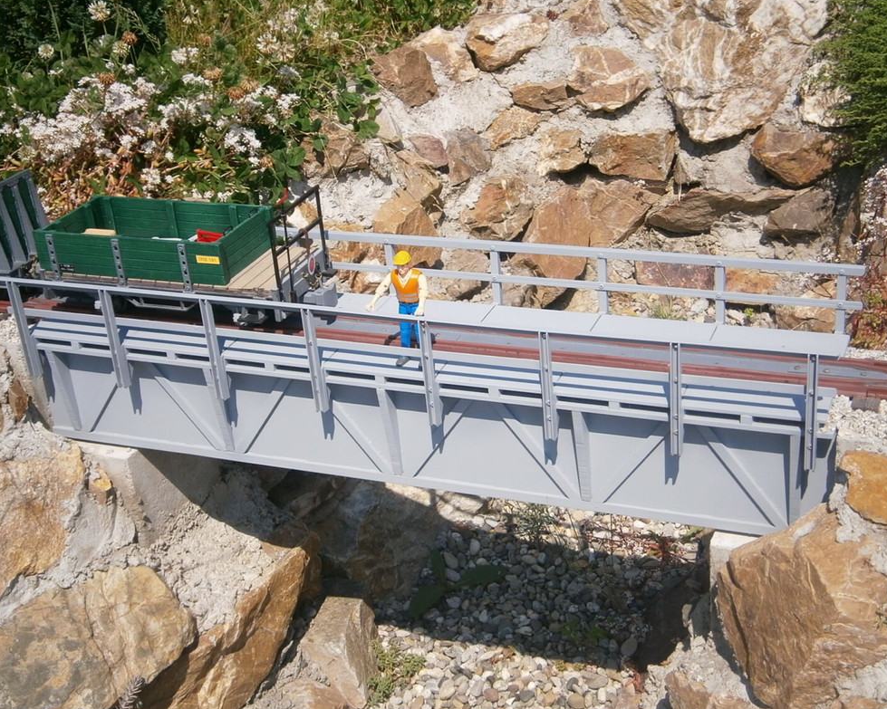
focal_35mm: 50
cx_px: 453
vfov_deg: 30.2
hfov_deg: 37.3
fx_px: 1312
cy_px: 356
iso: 80
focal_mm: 8.3
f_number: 3.4
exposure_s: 1/1000
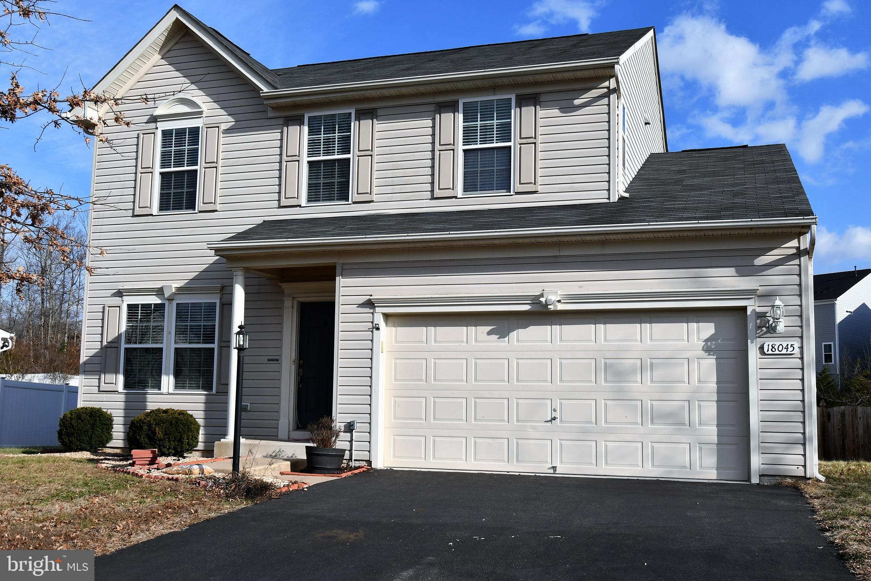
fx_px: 919
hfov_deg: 50.7
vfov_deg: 35.0
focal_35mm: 38
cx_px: 436
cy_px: 290
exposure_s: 1/320
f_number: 9
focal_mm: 19
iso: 100
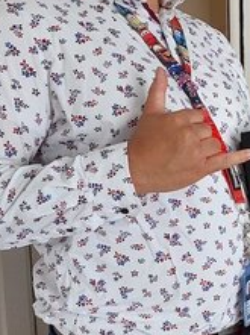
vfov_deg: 26.9
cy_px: 233
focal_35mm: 72
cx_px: 338
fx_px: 695
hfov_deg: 18.7
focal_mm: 5.06
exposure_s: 1/60
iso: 250
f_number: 1.8
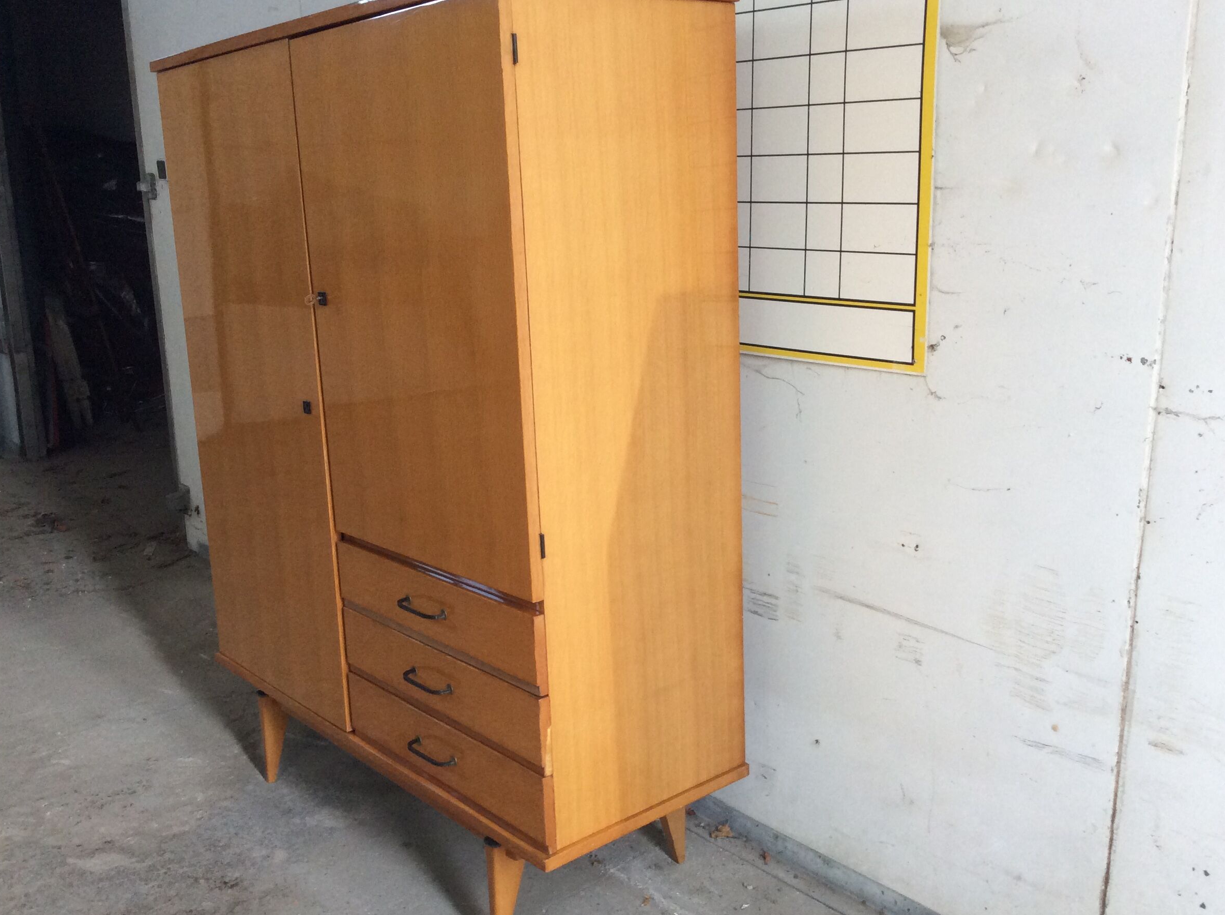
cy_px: 459
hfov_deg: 52.7
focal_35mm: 35
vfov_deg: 40.6
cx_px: 581
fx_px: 1237
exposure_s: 1/25
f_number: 2.4
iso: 100
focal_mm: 3.3
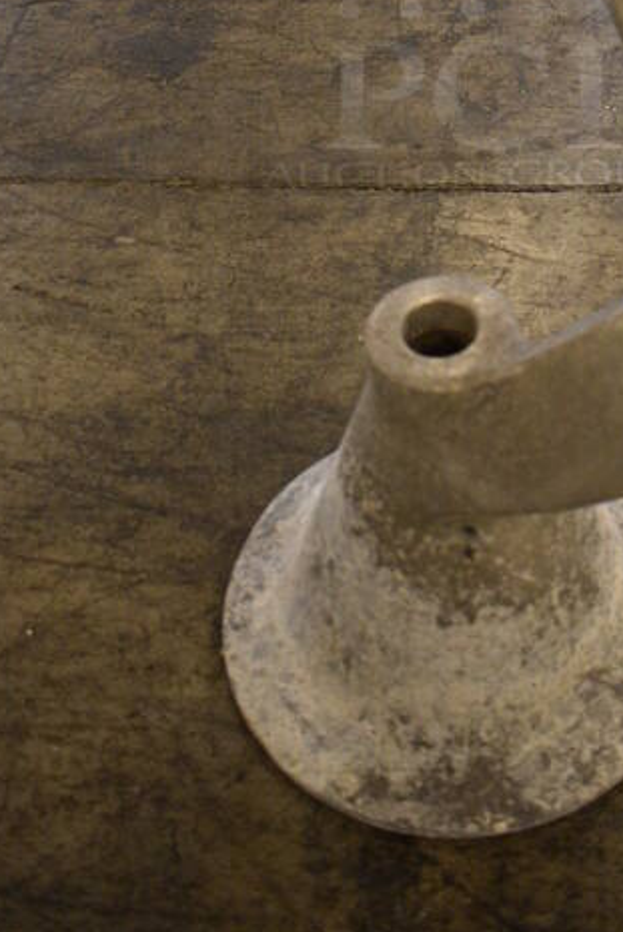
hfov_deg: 25.3
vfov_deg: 35.3
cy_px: 91
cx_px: 473
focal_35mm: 53
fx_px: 1373
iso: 2000
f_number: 3.5
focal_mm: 18
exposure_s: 1/125
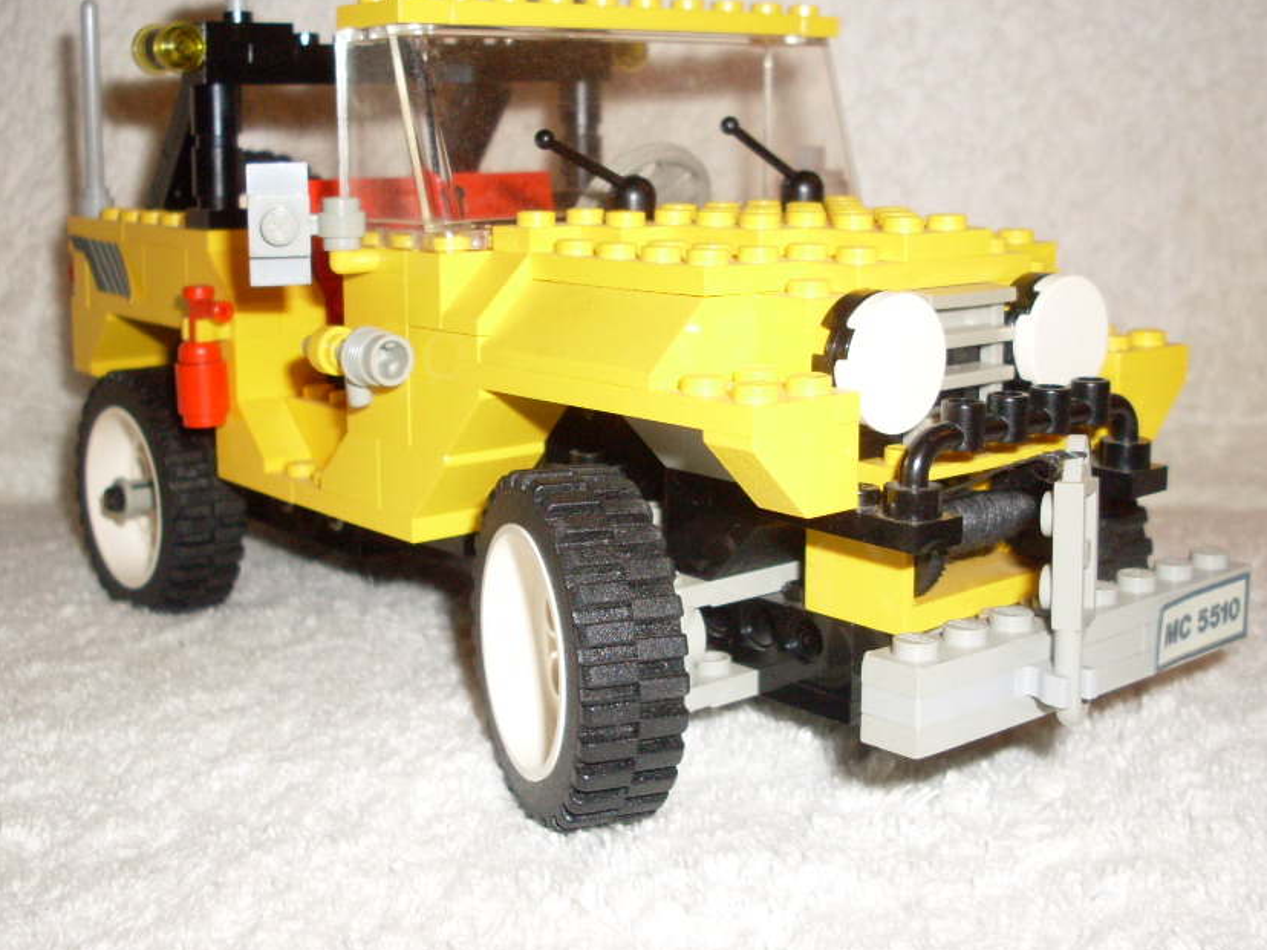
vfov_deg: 30.8
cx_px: 630
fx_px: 1720
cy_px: 408
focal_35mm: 47
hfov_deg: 40.4
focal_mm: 6.3
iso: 100
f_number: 2.8
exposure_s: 1/45
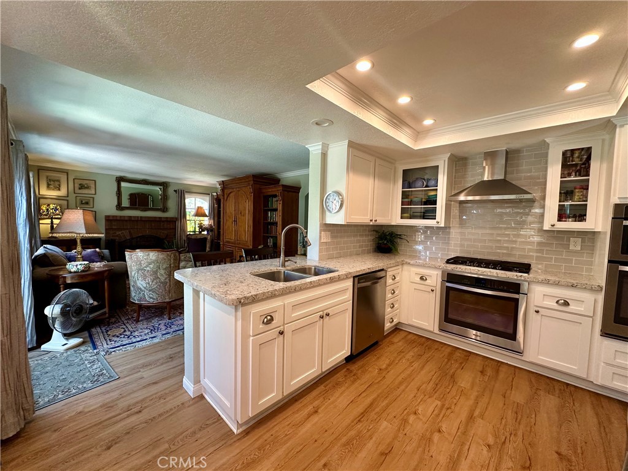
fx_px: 254
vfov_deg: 85.7
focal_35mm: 14
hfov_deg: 102.1
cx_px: 314
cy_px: 236
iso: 160
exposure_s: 1/60
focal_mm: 2.22
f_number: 2.2
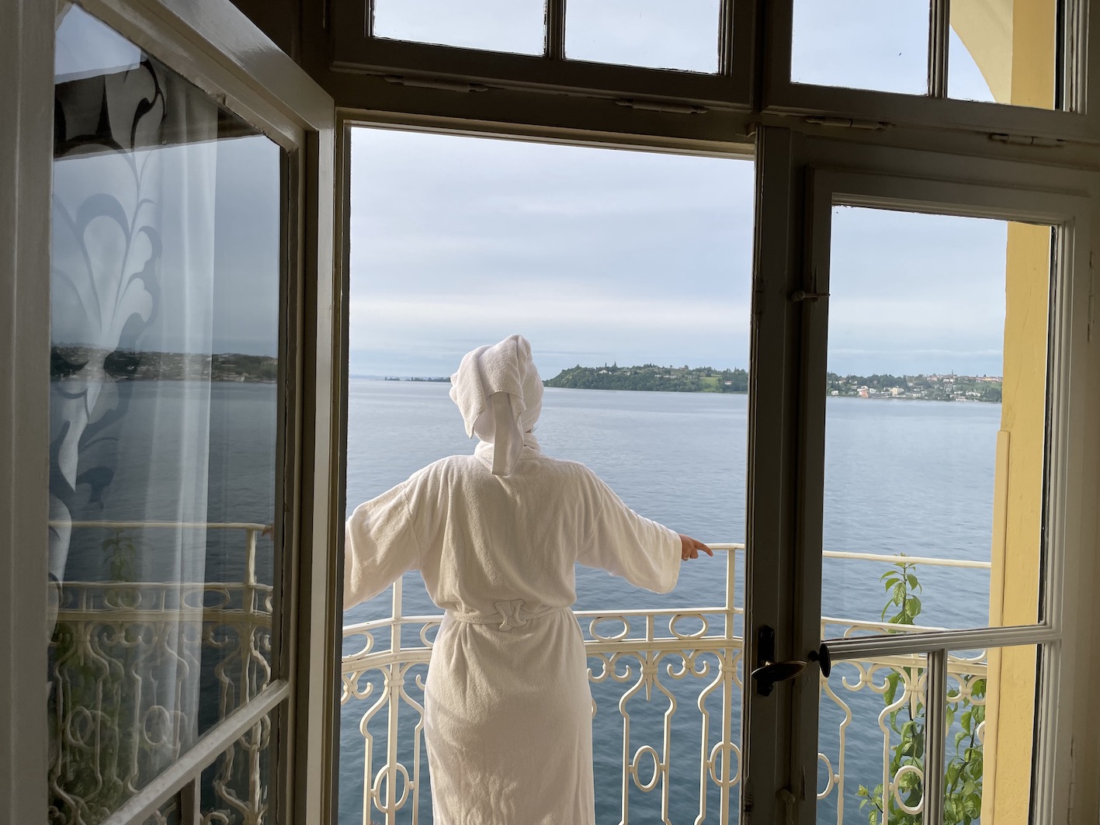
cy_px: 412
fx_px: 826
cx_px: 550
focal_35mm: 26
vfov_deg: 53.1
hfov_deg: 67.3
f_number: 1.6
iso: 32
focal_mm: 4.2
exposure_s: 1/716
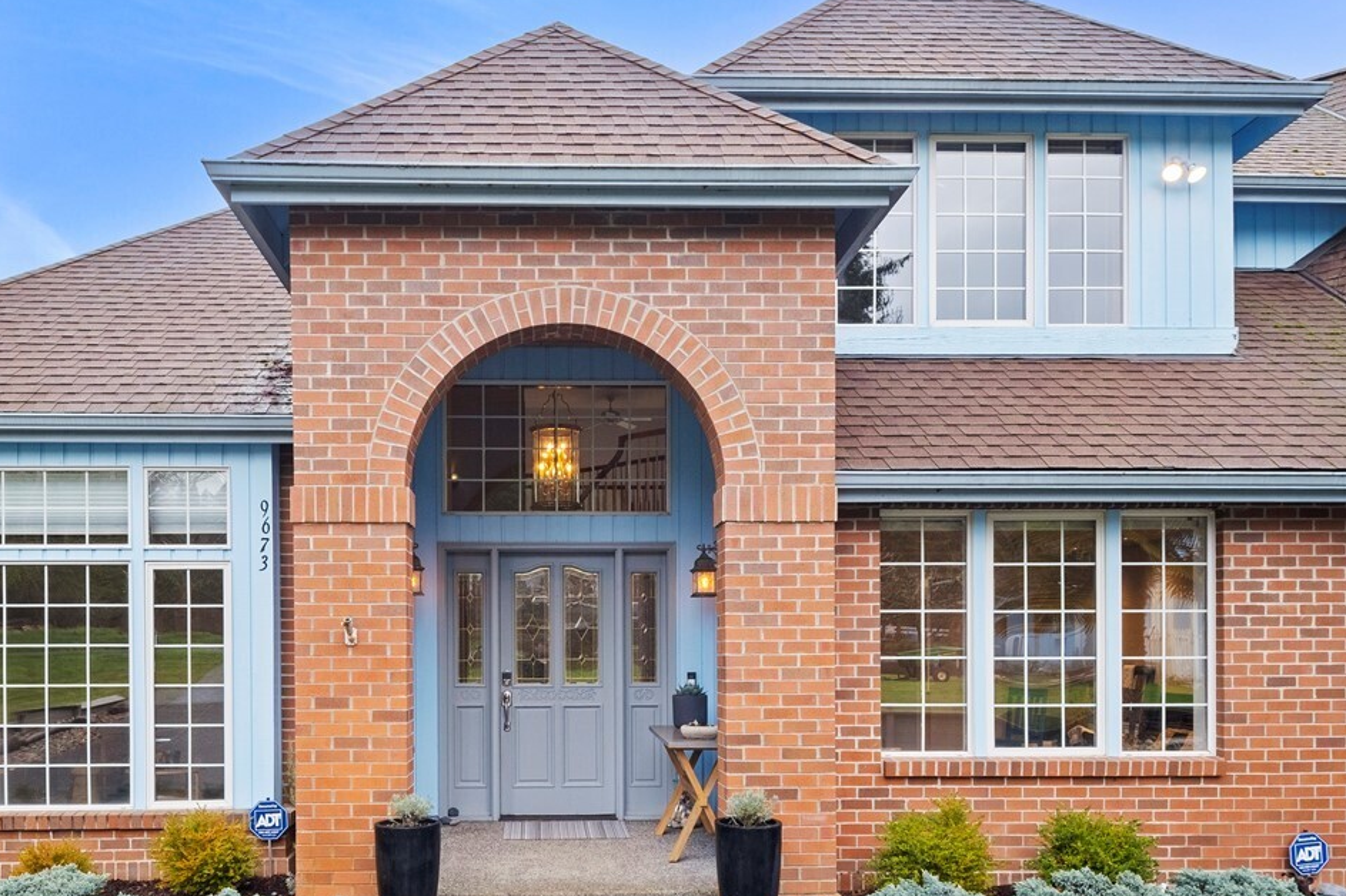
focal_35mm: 27
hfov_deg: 66.9
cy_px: 650
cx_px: 556
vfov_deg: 46.5
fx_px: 1009
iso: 250
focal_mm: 10
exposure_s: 1/35
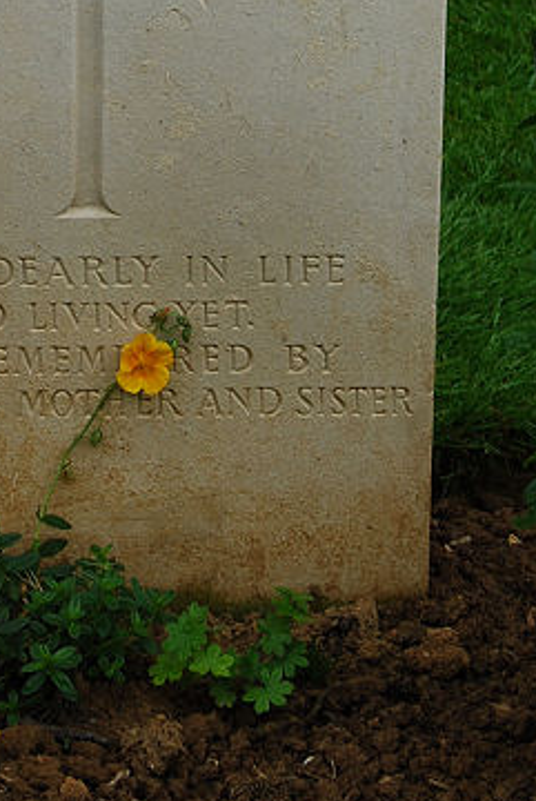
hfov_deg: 9.7
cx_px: 85
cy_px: -4
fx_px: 3162
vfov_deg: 14.2
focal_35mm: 142
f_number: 7.1
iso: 200
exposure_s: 1/250
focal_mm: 38
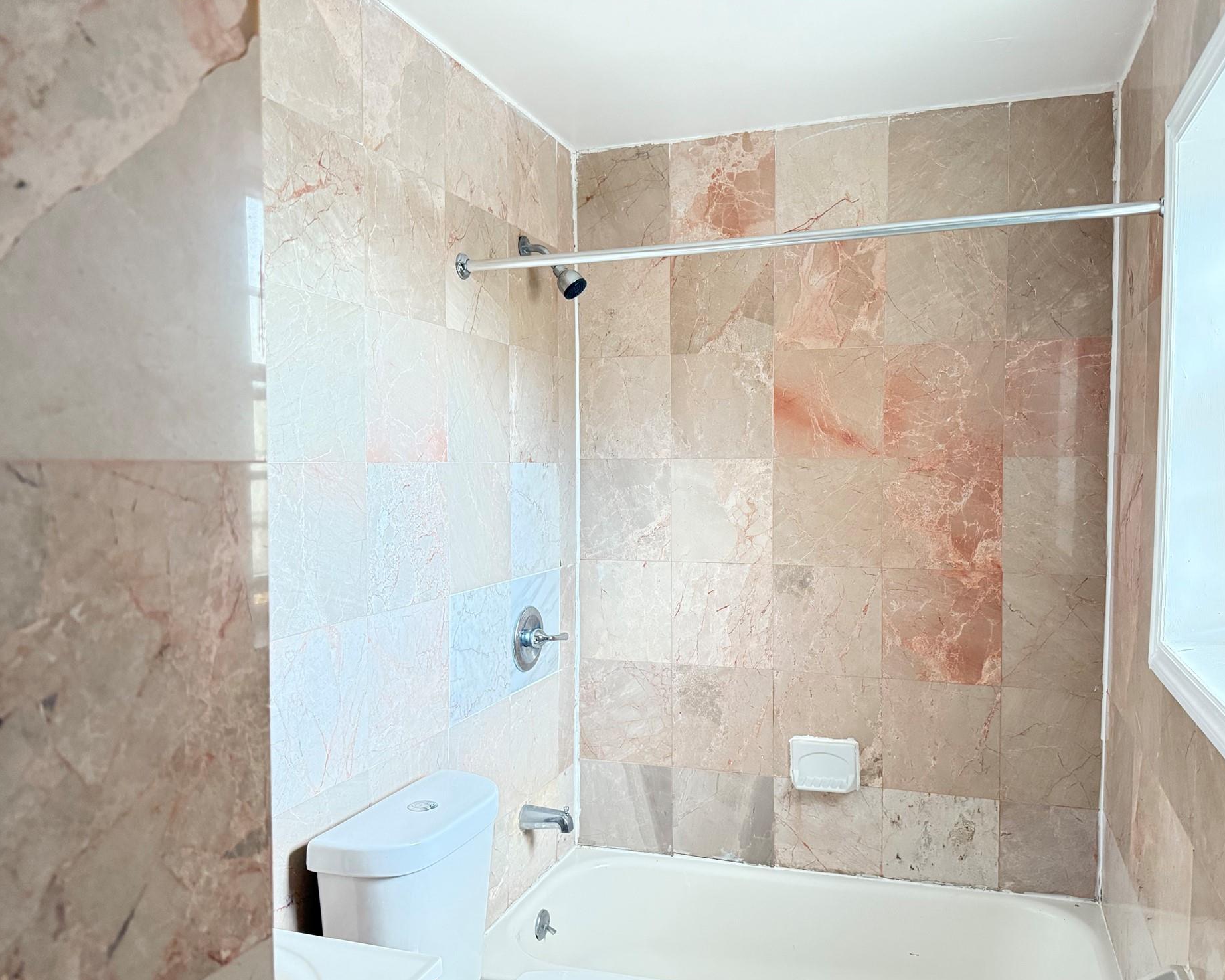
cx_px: 665
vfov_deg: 54.9
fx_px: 943
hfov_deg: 65.9
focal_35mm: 26
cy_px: 505
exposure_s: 1/60
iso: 800
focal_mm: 6.76
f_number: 1.78
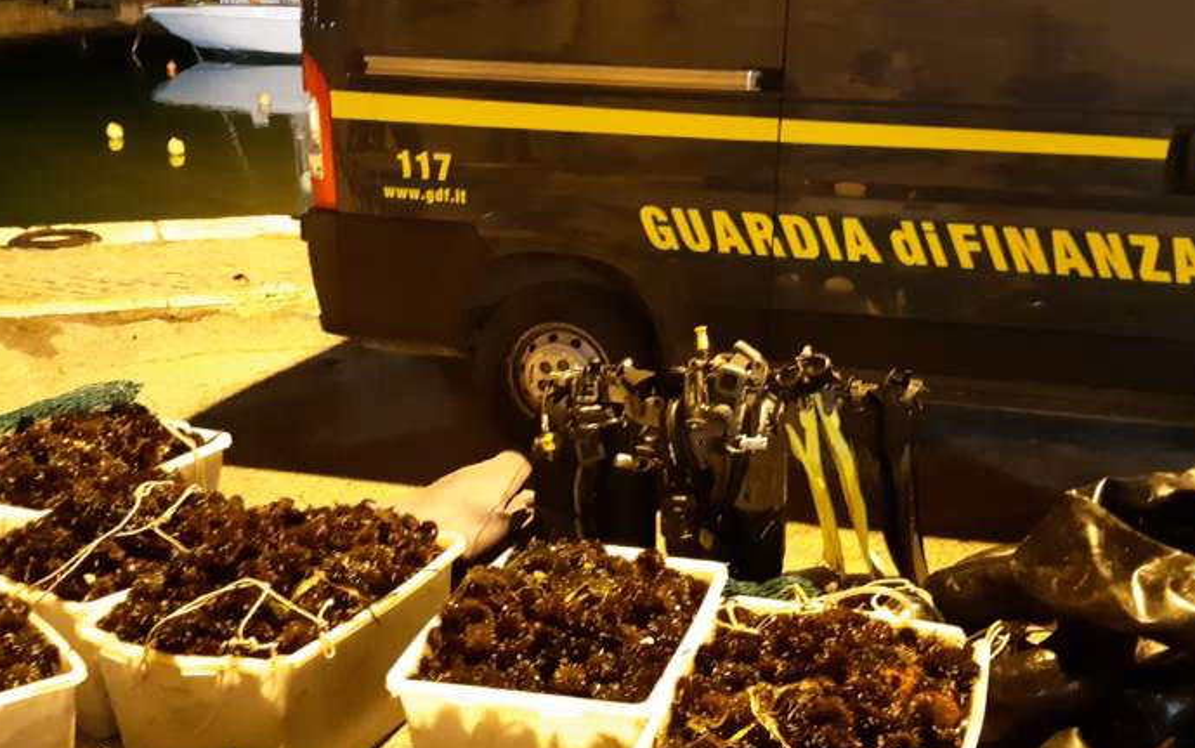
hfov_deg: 49.2
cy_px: 446
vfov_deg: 31.9
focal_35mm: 40
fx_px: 1303
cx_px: 645
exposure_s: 1/10
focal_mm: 3.93
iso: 800
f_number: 1.7
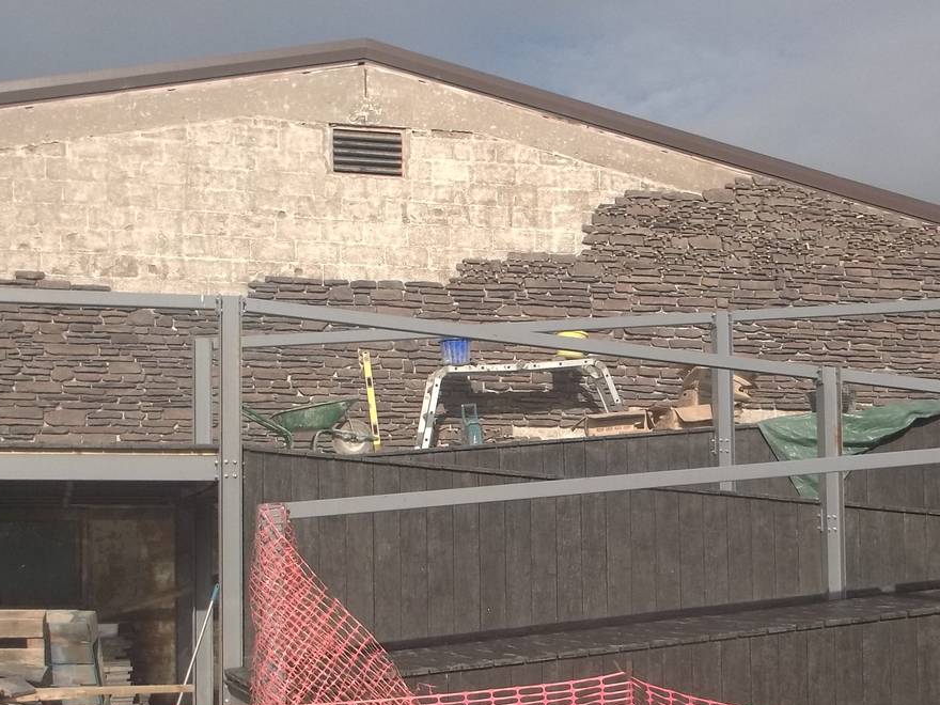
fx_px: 1629
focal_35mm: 60
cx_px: 564
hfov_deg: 32.1
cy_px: 487
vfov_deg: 24.3
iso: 80
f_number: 8
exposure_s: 1/250
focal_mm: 5.9
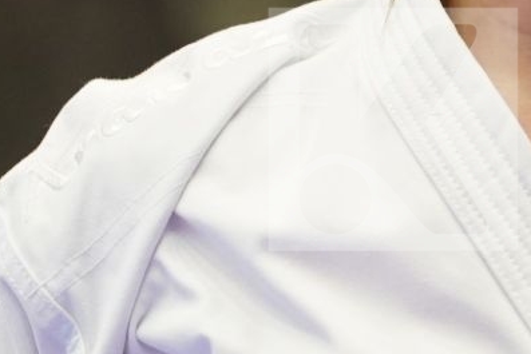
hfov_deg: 2.3
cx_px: 847
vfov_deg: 1.5
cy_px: 130
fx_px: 13368
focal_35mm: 906
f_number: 2.8
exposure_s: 1/500
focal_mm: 200
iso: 2000
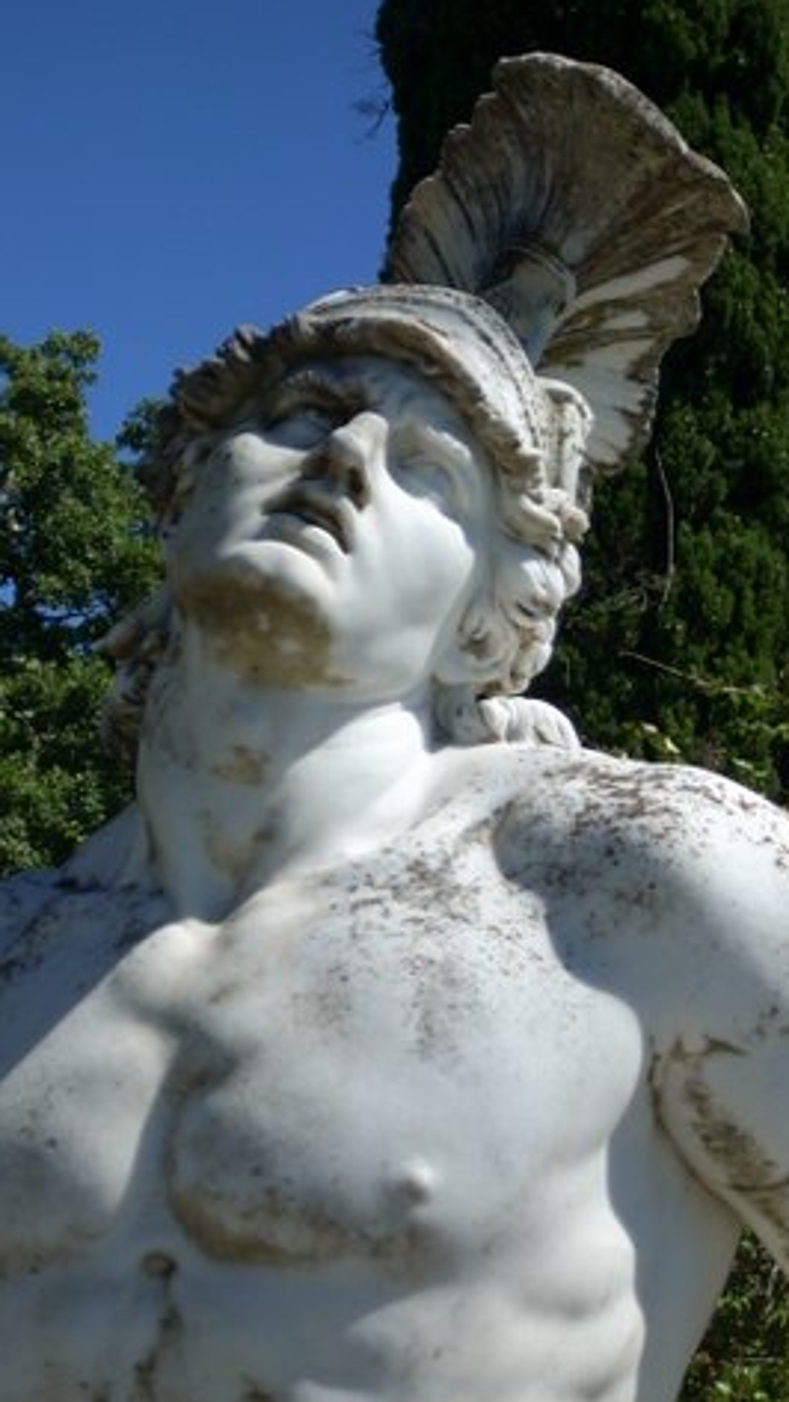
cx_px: 389
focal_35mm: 125
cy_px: 702
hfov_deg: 9.7
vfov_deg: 17.2
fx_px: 4650
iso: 64
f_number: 10.4
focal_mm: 18.6
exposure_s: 1/162
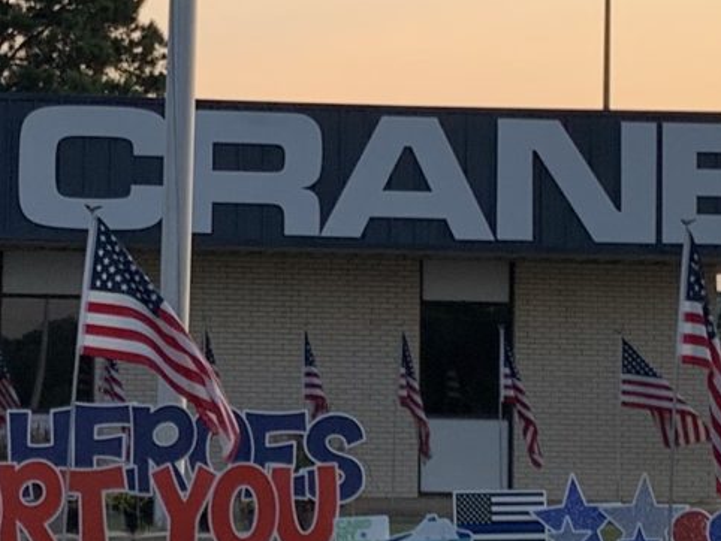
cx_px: 190
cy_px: 260
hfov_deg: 14.2
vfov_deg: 10.8
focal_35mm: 138
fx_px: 2876
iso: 25
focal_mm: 4.25
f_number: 1.8
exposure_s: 1/275
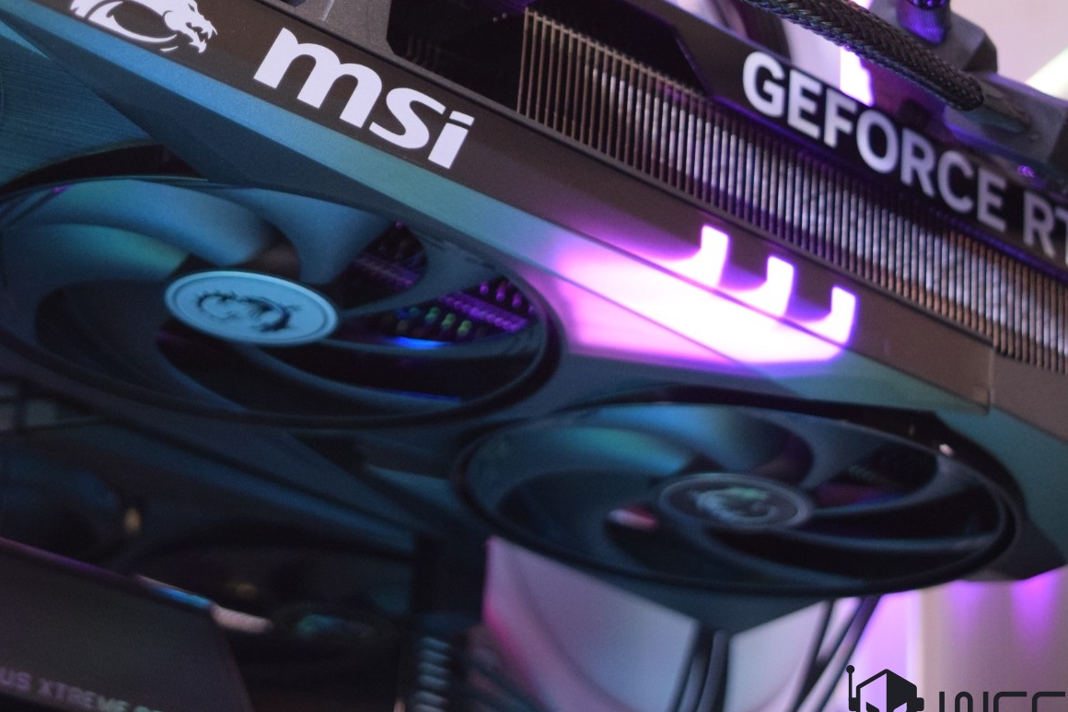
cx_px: 262
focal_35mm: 95
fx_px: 2818
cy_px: 76
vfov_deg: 14.3
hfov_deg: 21.3
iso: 1600
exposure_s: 1/8
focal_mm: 34
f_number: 4.5
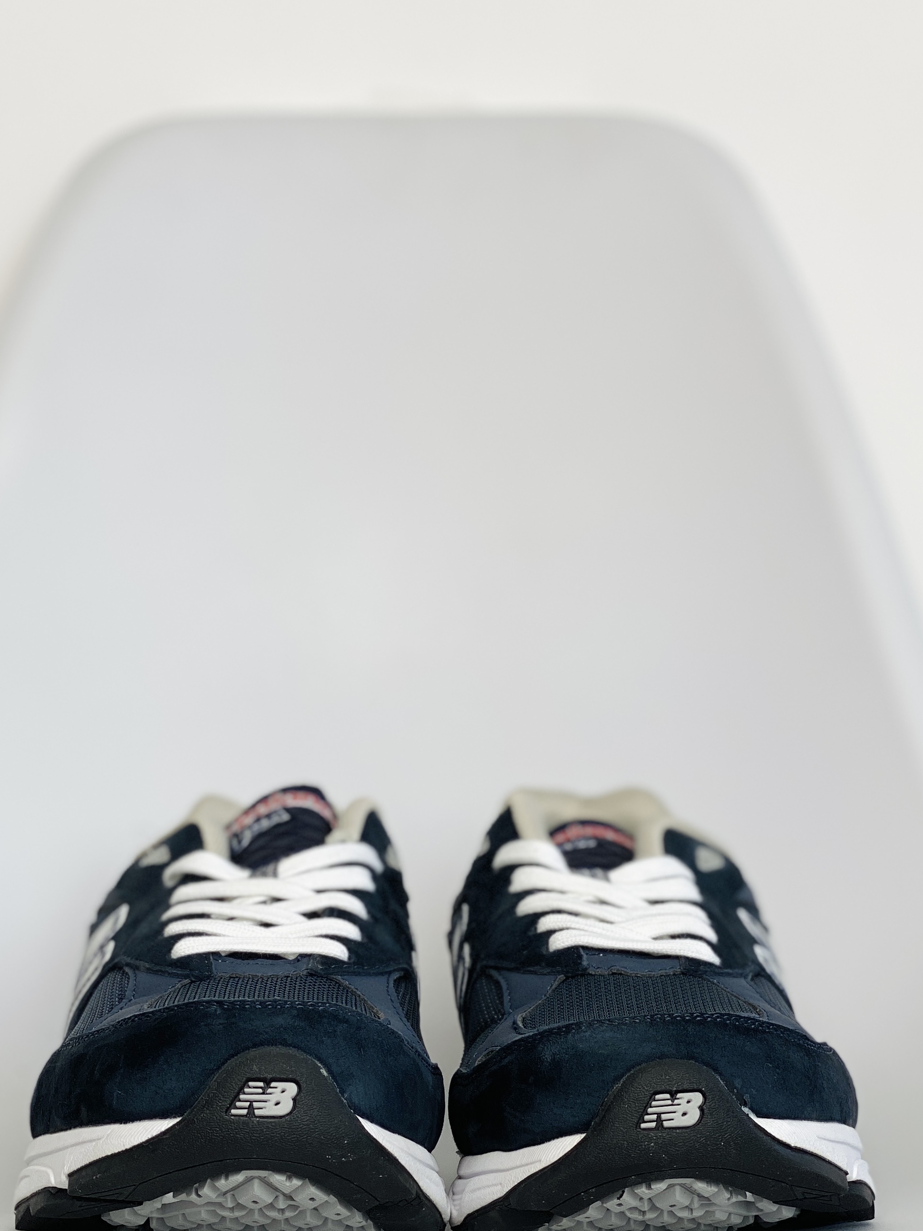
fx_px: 2880
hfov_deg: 18.2
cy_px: 802
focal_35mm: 81
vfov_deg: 24.0
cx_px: 436
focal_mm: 6
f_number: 2
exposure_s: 1/104
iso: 20
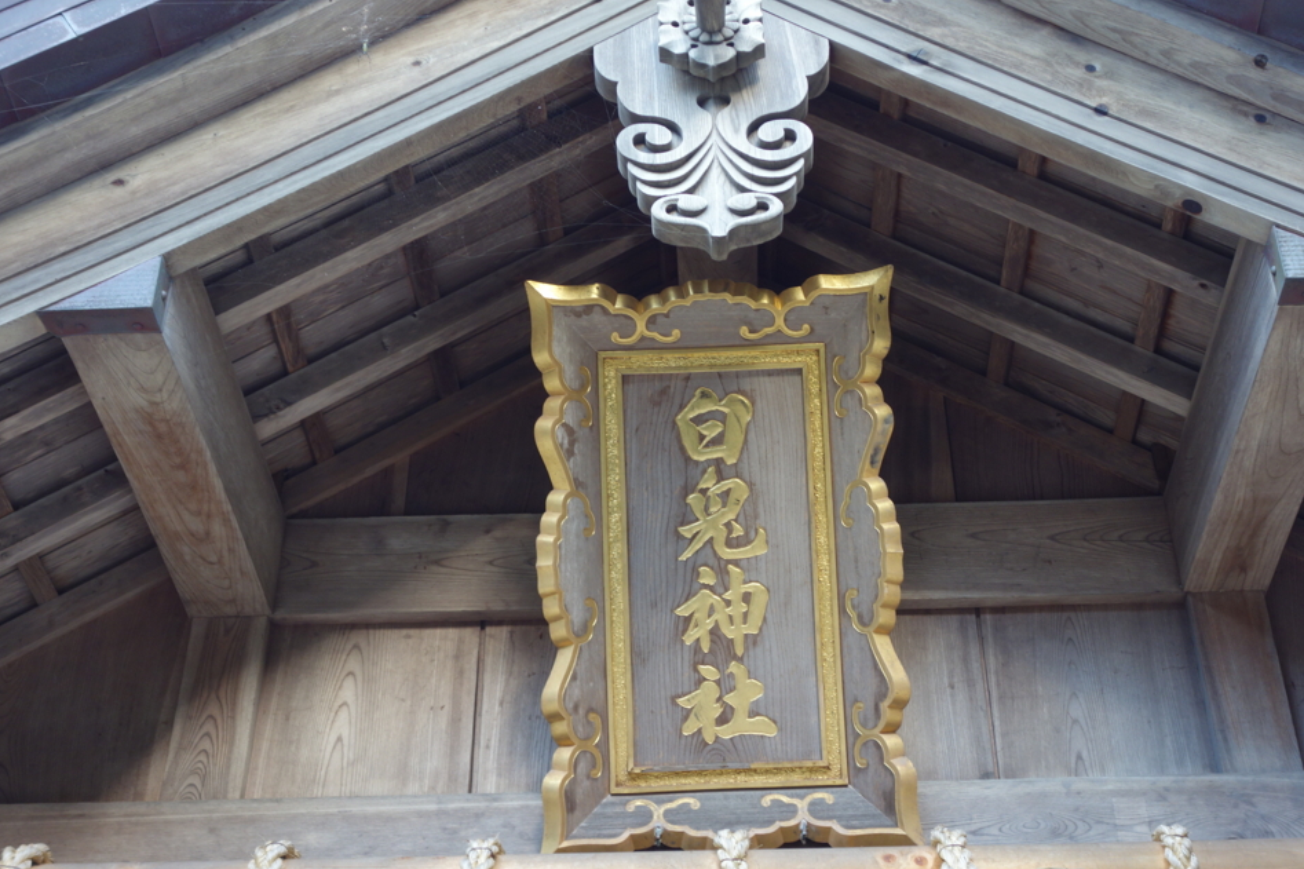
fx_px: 1919
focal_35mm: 53
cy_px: 443
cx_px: 702
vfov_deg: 25.5
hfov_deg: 37.5
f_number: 3.2
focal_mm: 18.23
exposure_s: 1/50
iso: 200
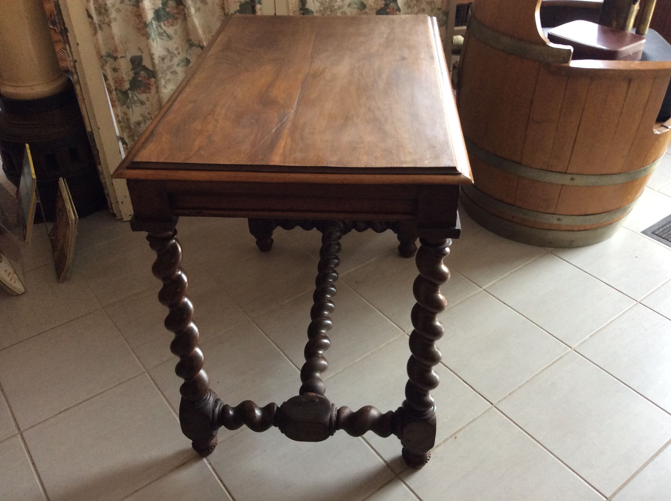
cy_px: 250
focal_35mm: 32
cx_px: 336
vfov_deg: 44.1
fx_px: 619
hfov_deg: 56.9
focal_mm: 3.3
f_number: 2.4
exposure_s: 1/25
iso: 80
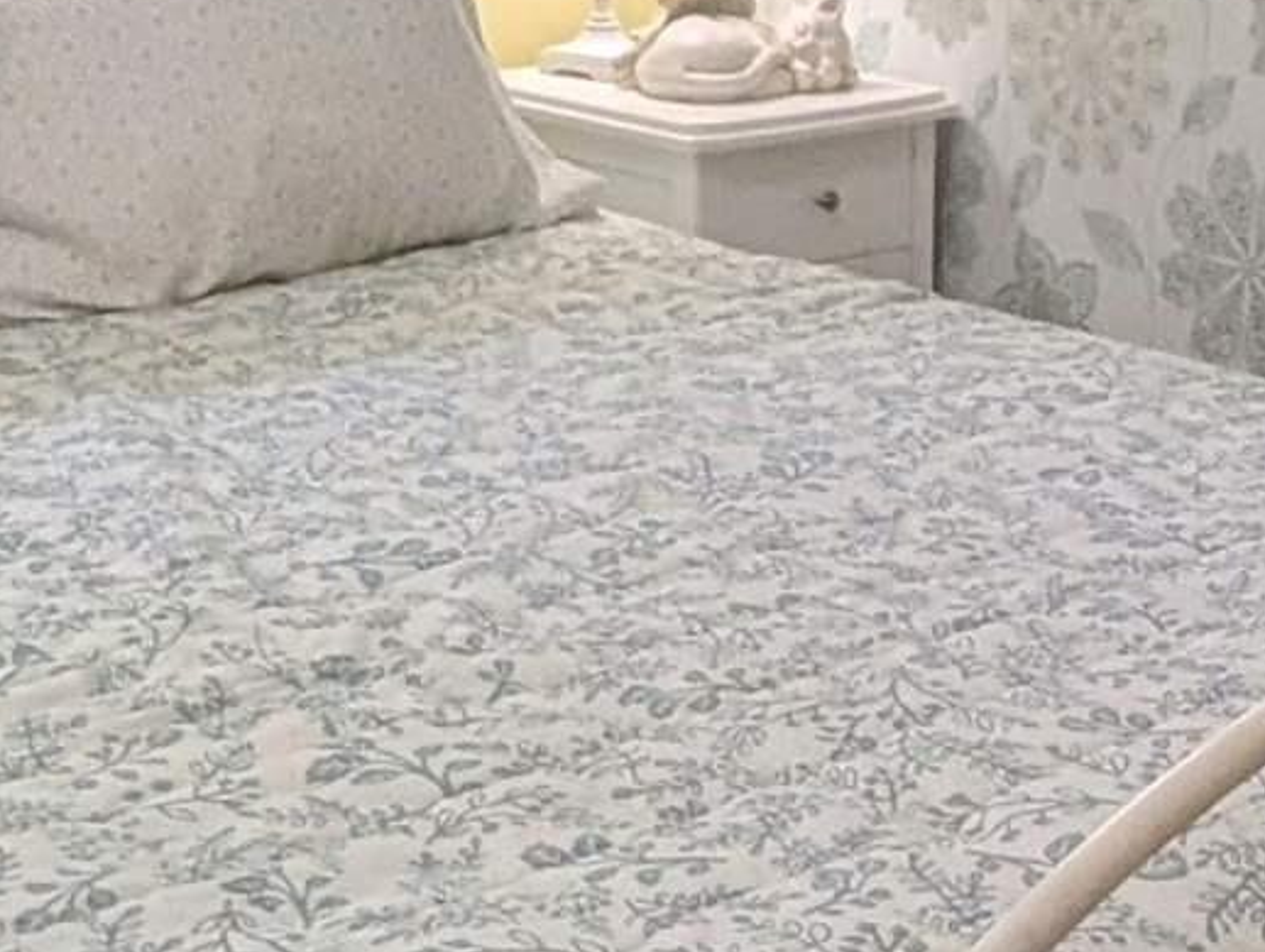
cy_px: 433
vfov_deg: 19.2
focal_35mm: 77
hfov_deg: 24.4
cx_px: 1211
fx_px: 2817
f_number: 2.2
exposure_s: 1/120
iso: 111
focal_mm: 1.95
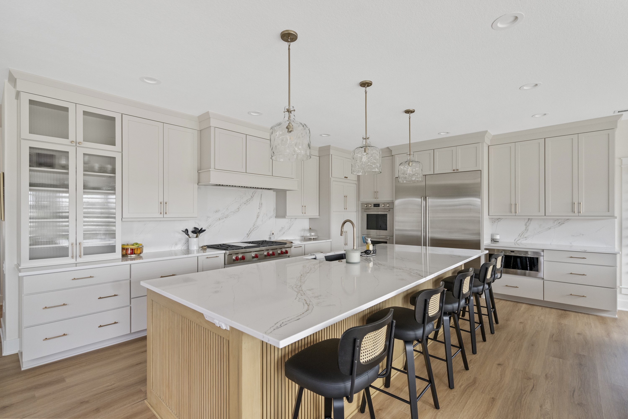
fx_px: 279
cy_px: 210
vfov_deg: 73.7
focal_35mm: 16
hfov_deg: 96.7
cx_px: 314
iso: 1600
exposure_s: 1/125
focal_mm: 16
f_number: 4.5
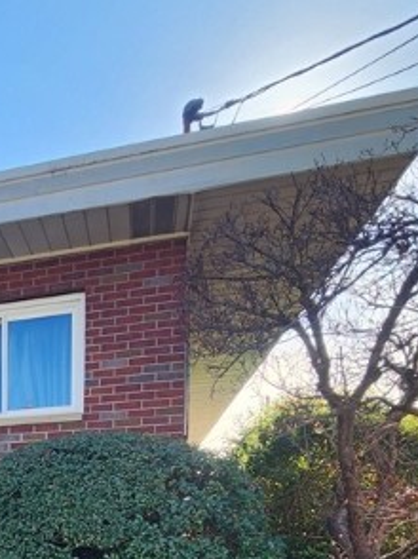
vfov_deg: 44.7
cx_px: -70
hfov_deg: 34.4
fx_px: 548
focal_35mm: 34
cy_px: 574
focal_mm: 2.2
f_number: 2.2
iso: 50
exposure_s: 1/515
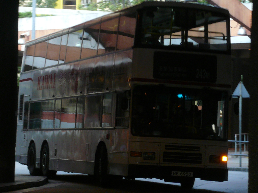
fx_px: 1140
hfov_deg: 12.9
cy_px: 96
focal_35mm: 153
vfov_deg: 9.7
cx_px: 129
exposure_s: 1/15
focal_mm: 16.8
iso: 125
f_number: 5.6
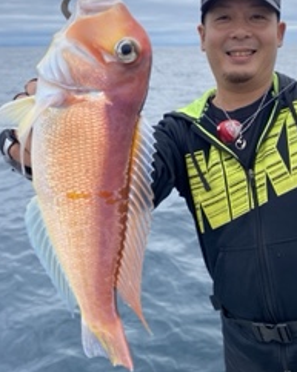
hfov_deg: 35.4
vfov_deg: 43.6
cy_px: 148
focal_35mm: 42
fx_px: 462
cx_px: 188
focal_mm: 4.25
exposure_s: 1/942
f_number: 1.8
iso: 32
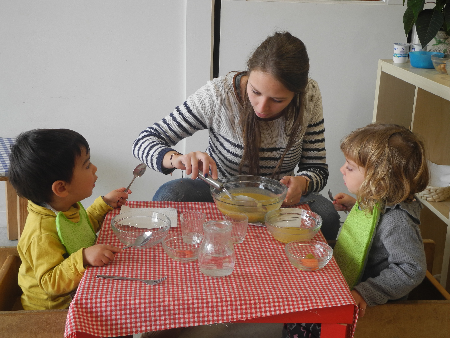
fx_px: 650
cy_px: 169
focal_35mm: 50
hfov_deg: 38.2
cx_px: 225
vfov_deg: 29.1
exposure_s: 1/50
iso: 100
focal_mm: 10.7
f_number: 3.5
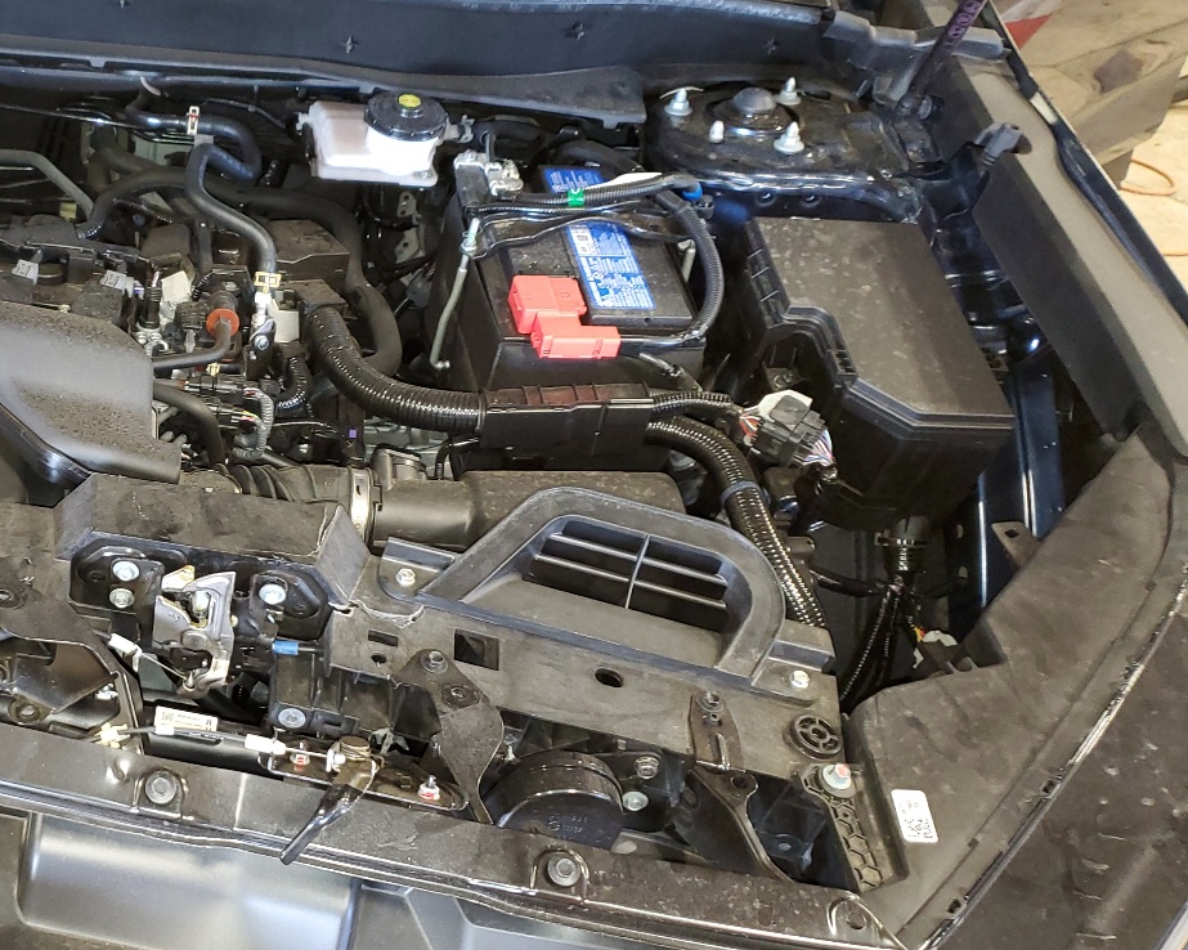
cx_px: 163
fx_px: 1547
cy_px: 534
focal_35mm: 44
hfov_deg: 39.6
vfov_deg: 34.1
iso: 134
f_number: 1.5
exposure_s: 1/17
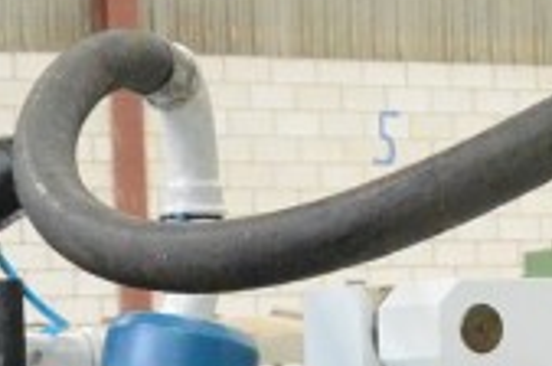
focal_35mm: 212
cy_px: 810
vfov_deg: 6.2
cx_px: 537
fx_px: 3245
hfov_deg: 9.7
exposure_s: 1/200
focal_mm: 22
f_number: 7.1
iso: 6400
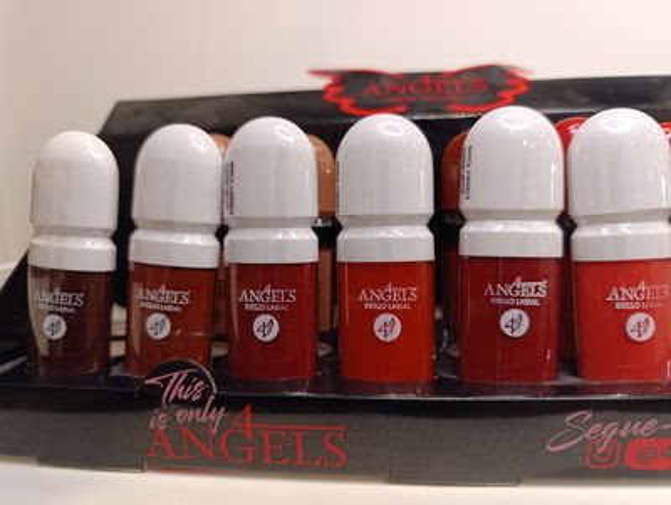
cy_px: 252
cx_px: 336
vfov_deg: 59.0
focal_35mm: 23
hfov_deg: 73.9
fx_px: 446
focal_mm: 6.14
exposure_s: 1/100
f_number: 1.6
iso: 800
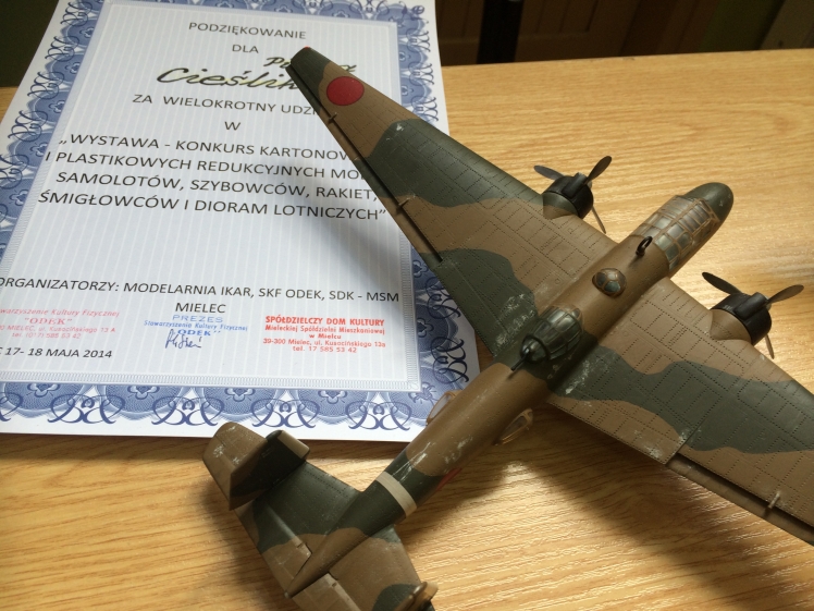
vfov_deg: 46.8
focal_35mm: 30
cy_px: 306
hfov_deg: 60.0
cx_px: 407
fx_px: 705
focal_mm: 4.12
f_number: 2.2
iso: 40
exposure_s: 1/60
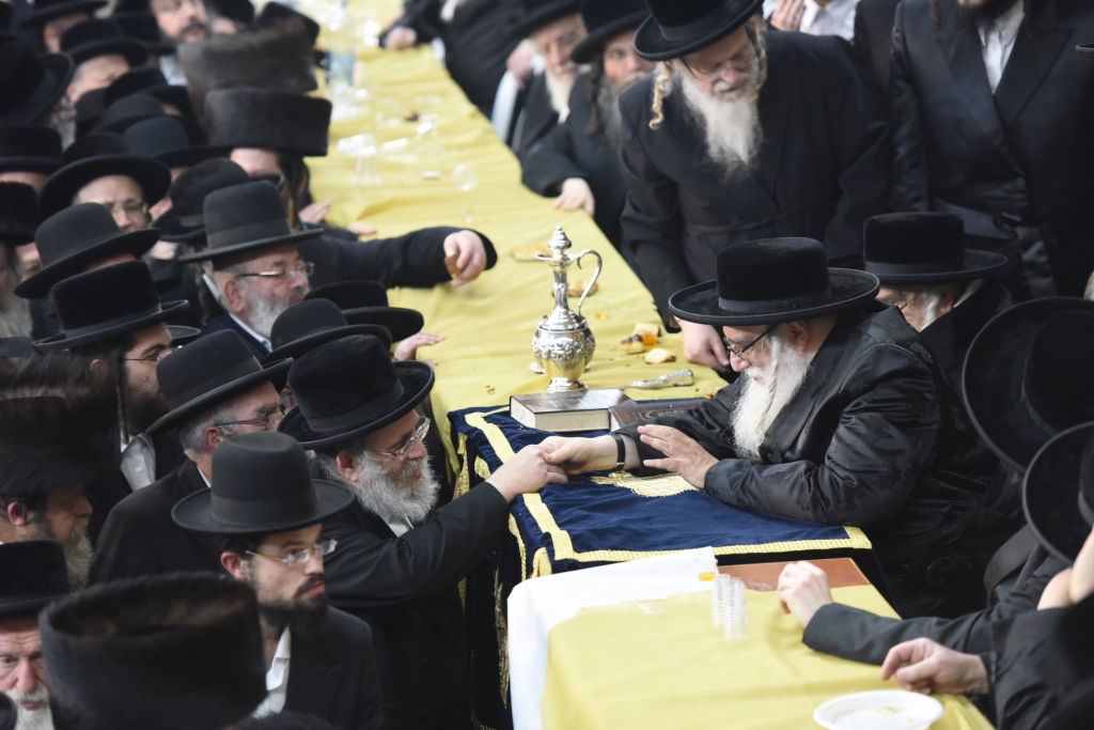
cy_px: 365
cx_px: 547
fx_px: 4103
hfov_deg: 15.2
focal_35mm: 135
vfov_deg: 10.2
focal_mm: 135
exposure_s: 1/100
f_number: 2.8
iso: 3200
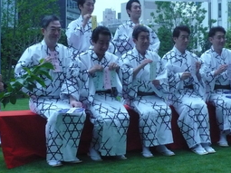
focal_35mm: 64
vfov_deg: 22.8
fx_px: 427
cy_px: 56
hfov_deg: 30.1
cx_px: 149
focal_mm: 7
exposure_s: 1/400
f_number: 10
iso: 400
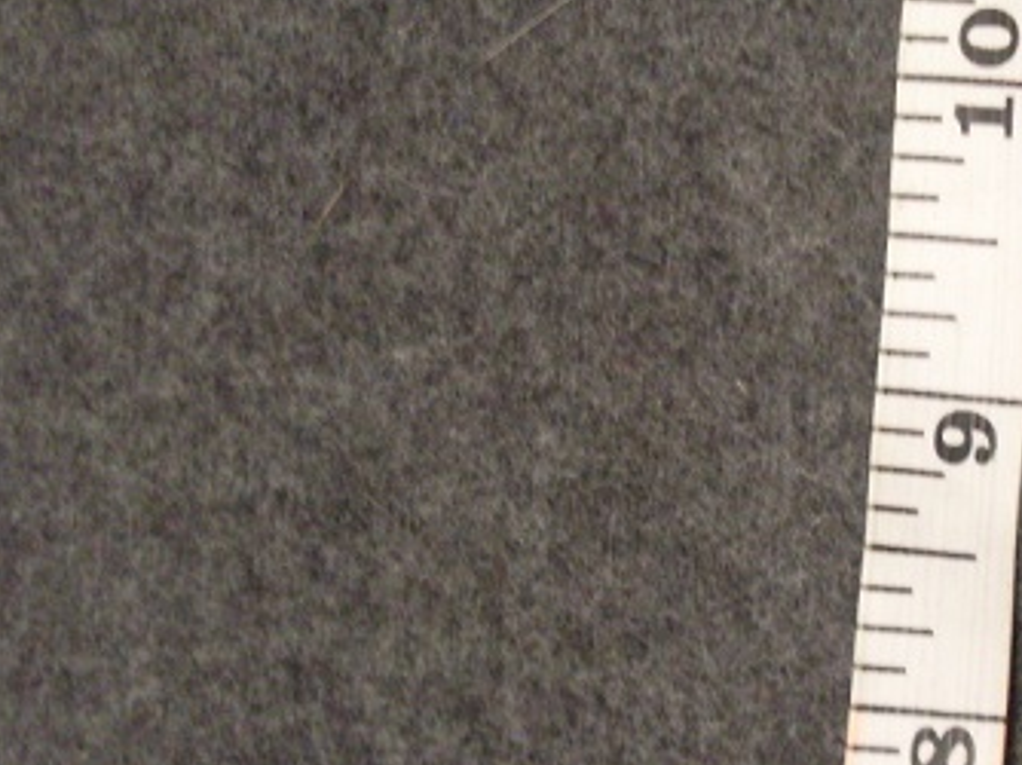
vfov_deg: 21.0
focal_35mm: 70
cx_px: 641
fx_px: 2065
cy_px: 402
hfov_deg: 27.7
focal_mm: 6.3
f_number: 2.8
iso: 200
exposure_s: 1/15
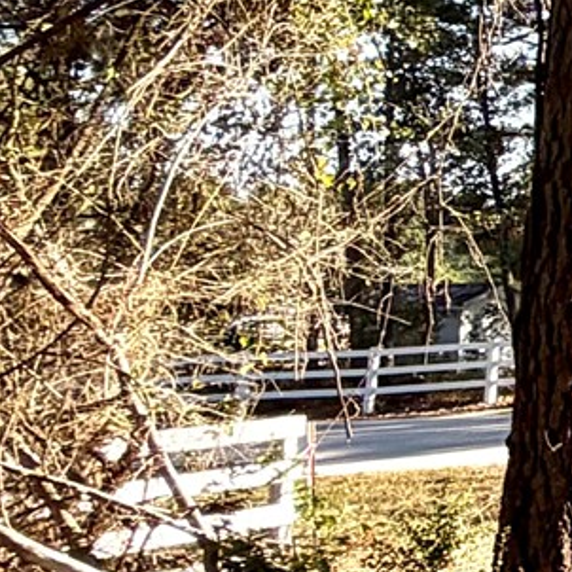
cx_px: 1860
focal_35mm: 84
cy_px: 72
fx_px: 1570
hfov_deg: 10.5
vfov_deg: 20.3
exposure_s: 1/770
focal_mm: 2.22
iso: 25
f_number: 2.2
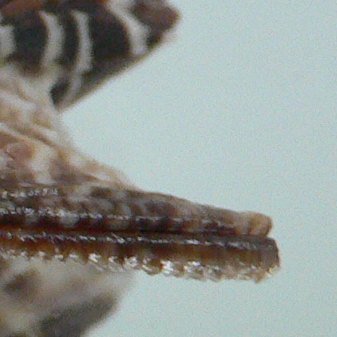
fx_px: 1652
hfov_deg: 11.0
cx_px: -235
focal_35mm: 150
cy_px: 182
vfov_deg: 11.6
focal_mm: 4.6
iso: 200
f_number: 2.8
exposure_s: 1/50
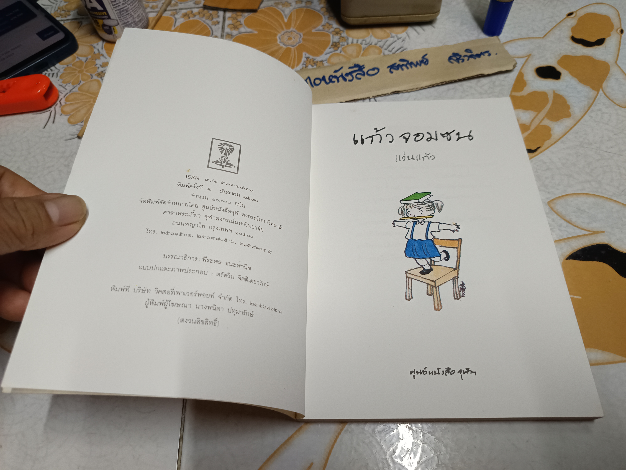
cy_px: 235
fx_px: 434
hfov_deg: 71.6
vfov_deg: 56.8
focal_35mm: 24
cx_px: 313
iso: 967
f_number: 1.7
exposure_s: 1/50
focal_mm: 5.31
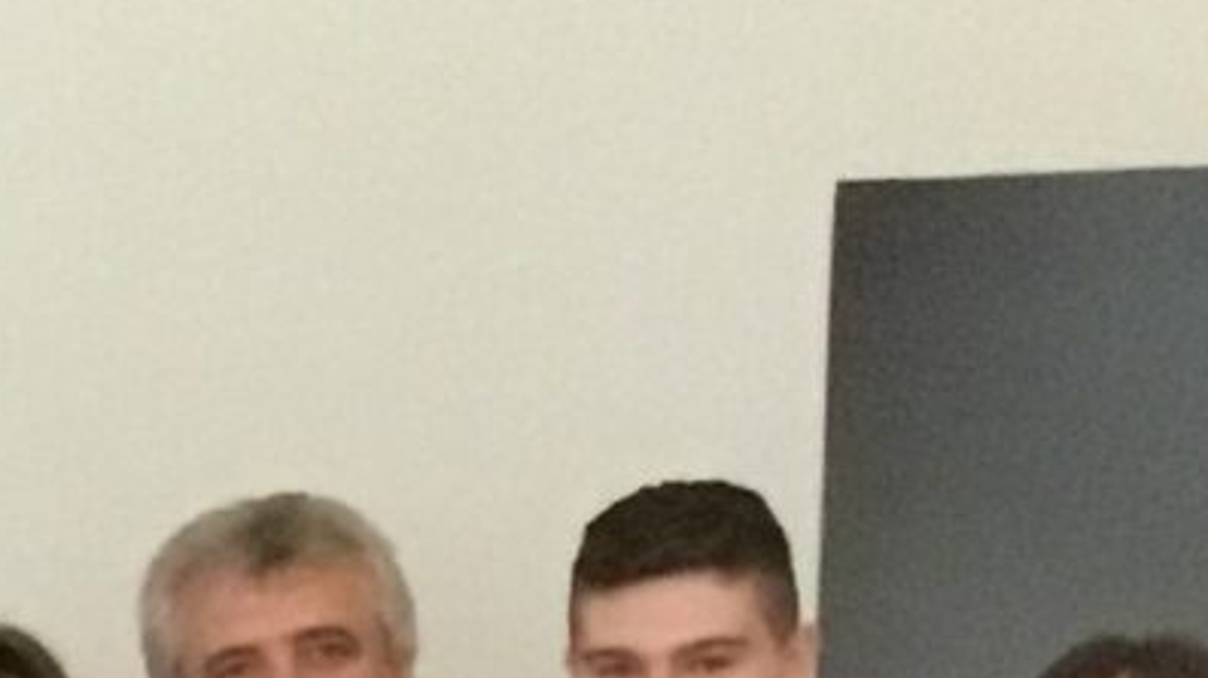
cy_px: 1706
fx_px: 6980
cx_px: -1941
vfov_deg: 5.4
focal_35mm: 218
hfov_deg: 8.7
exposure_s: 1/25
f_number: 2.4
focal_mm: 3.3
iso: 250
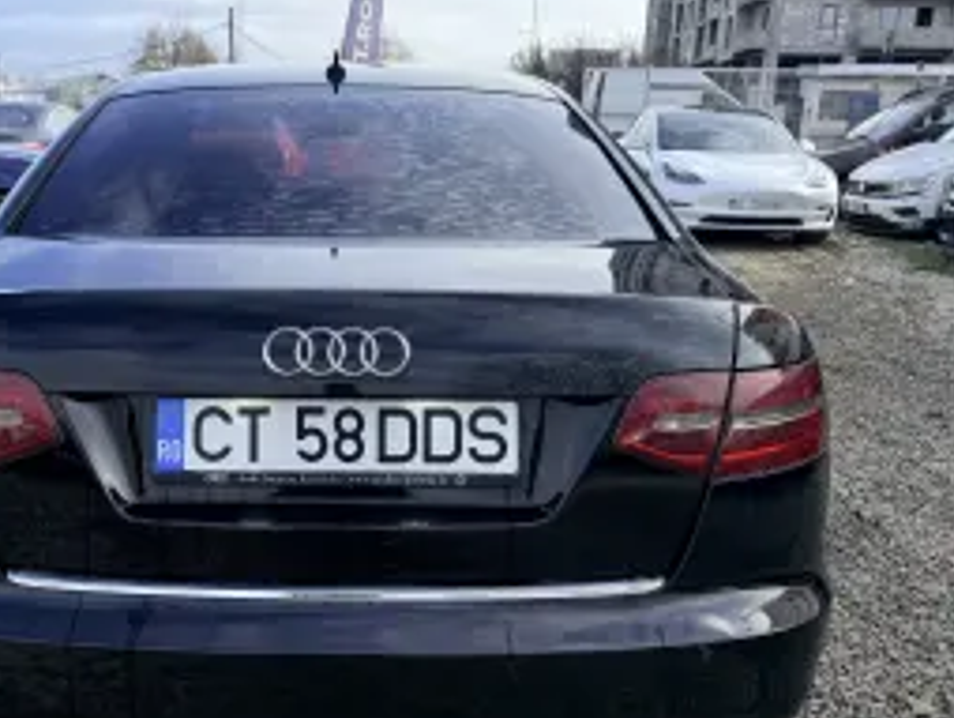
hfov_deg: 52.9
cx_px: 323
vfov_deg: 41.9
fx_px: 938
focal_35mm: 34
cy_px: 350
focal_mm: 6.76
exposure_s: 1/2370
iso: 100
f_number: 1.78
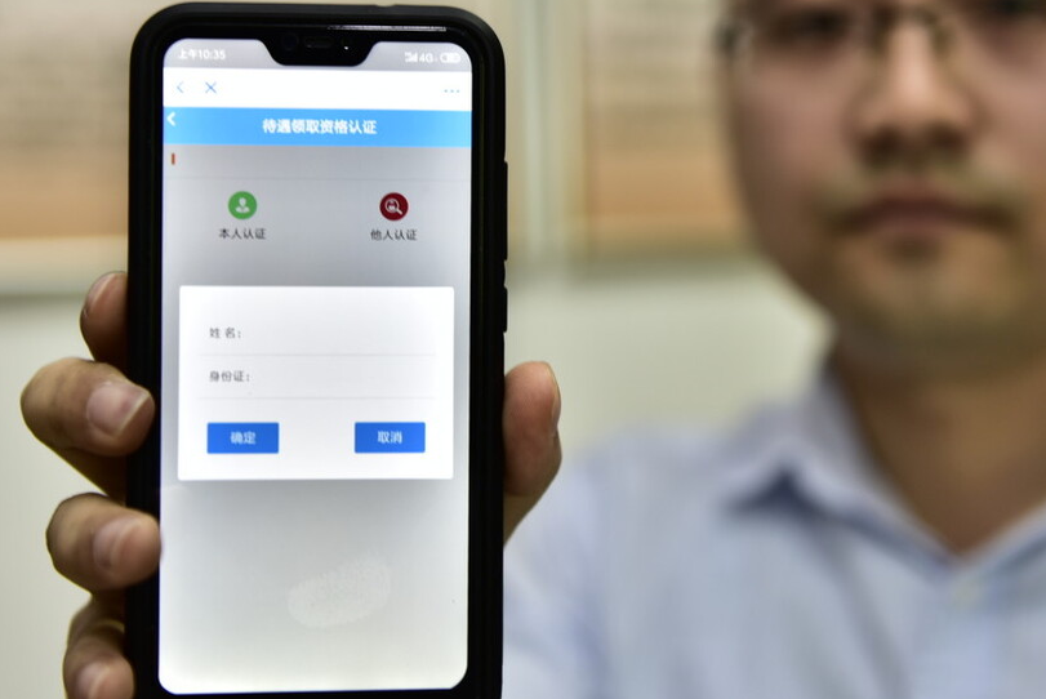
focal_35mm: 71
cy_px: 243
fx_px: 2064
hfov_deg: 28.4
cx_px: 615
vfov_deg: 19.2
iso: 100
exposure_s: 1/40
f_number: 2.8
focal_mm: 48
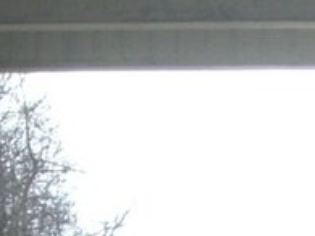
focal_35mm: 599
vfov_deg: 2.5
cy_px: 608
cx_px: 798
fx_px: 5447
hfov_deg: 3.3
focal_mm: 18.6
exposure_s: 1/200
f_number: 5.2
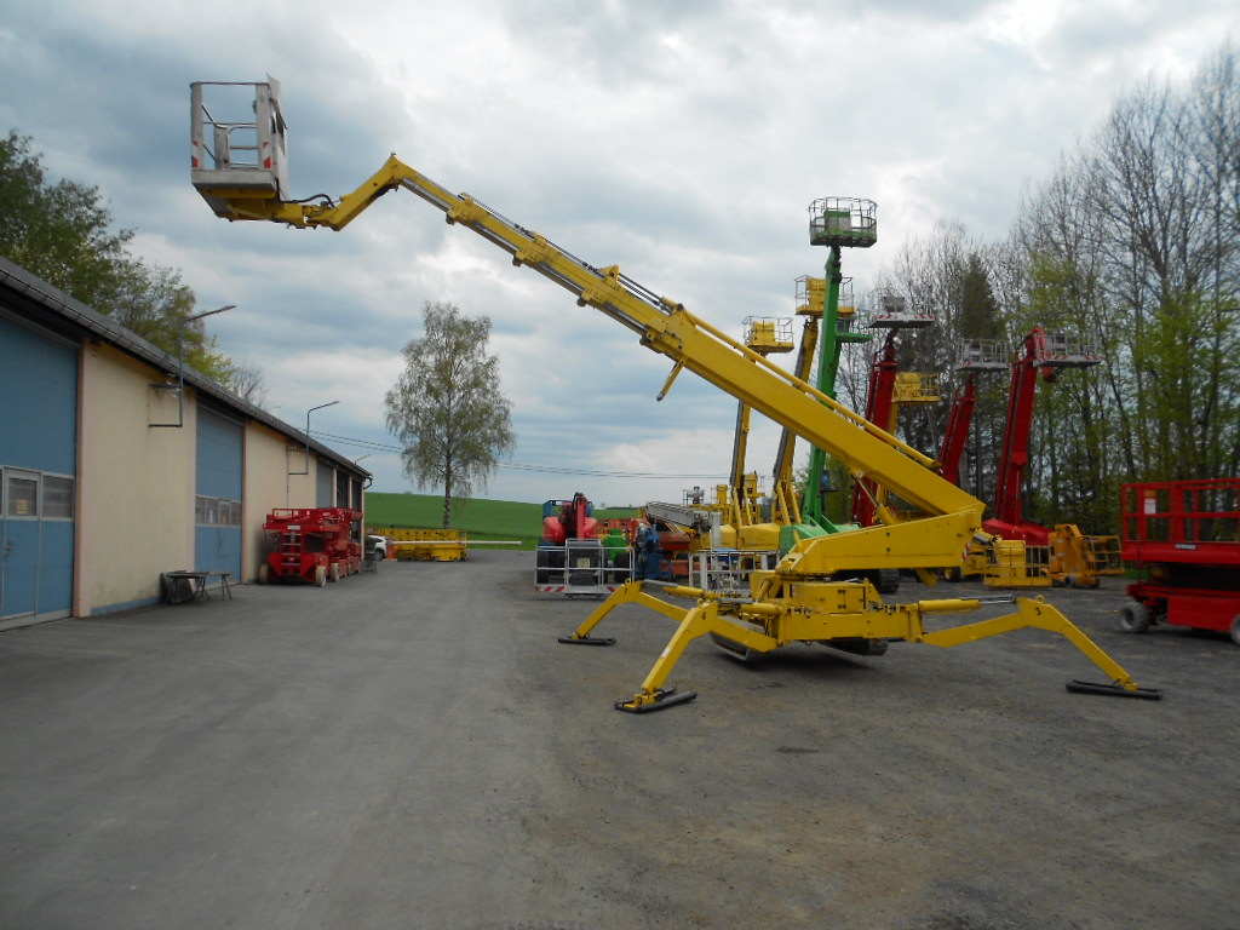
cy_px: 465
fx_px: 931
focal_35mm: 26
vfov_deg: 53.1
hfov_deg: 67.3
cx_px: 620
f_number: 3.2
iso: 80
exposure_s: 1/800
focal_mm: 4.6
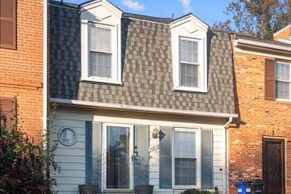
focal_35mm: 49
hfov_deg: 40.3
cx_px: 149
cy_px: 126
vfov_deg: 27.4
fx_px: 396
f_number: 4
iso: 200
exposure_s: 1/30
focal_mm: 35
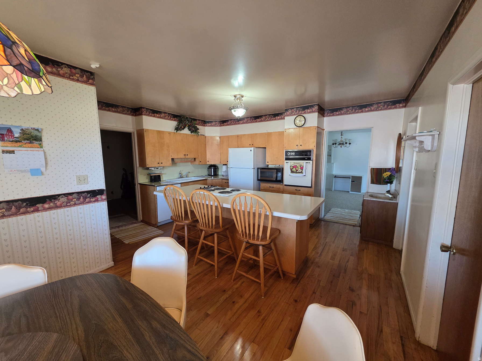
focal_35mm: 13
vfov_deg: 89.9
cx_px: 241
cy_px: 180
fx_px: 181
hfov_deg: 106.2
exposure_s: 1/120
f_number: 1.9
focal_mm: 2.2
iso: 250
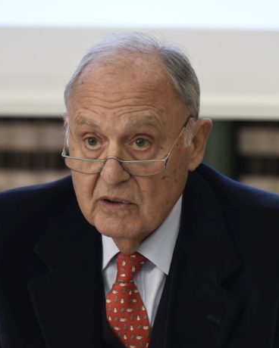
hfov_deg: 5.4
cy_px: 174
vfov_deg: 6.8
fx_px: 2931
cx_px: 164
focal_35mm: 284
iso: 2500
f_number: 5
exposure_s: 1/125
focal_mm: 200
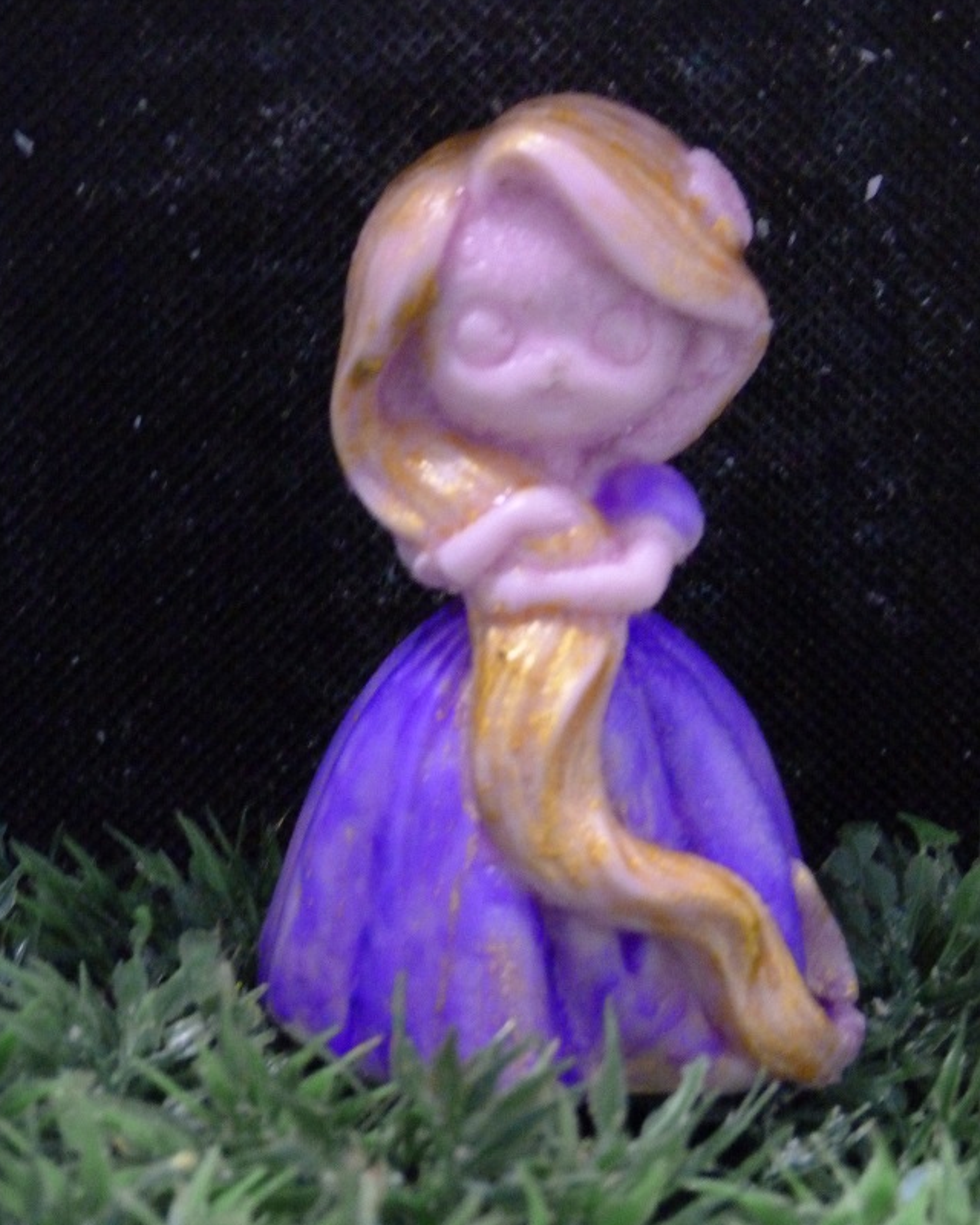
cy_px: 623
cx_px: 485
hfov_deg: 15.7
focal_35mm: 98
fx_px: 3553
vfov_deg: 19.6
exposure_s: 1/10
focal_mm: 16.8
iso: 800
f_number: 3.4
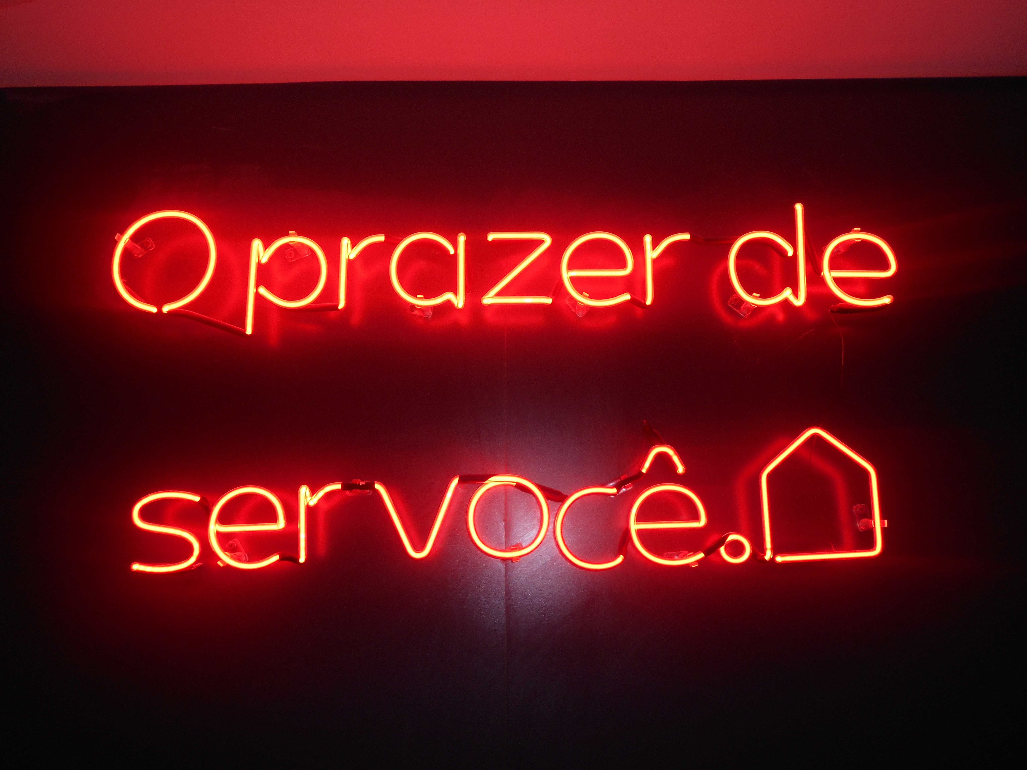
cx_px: 514
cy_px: 385
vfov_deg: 53.1
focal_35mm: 26
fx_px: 771
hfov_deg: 67.3
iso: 80
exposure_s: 1/50
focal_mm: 4.6
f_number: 3.2
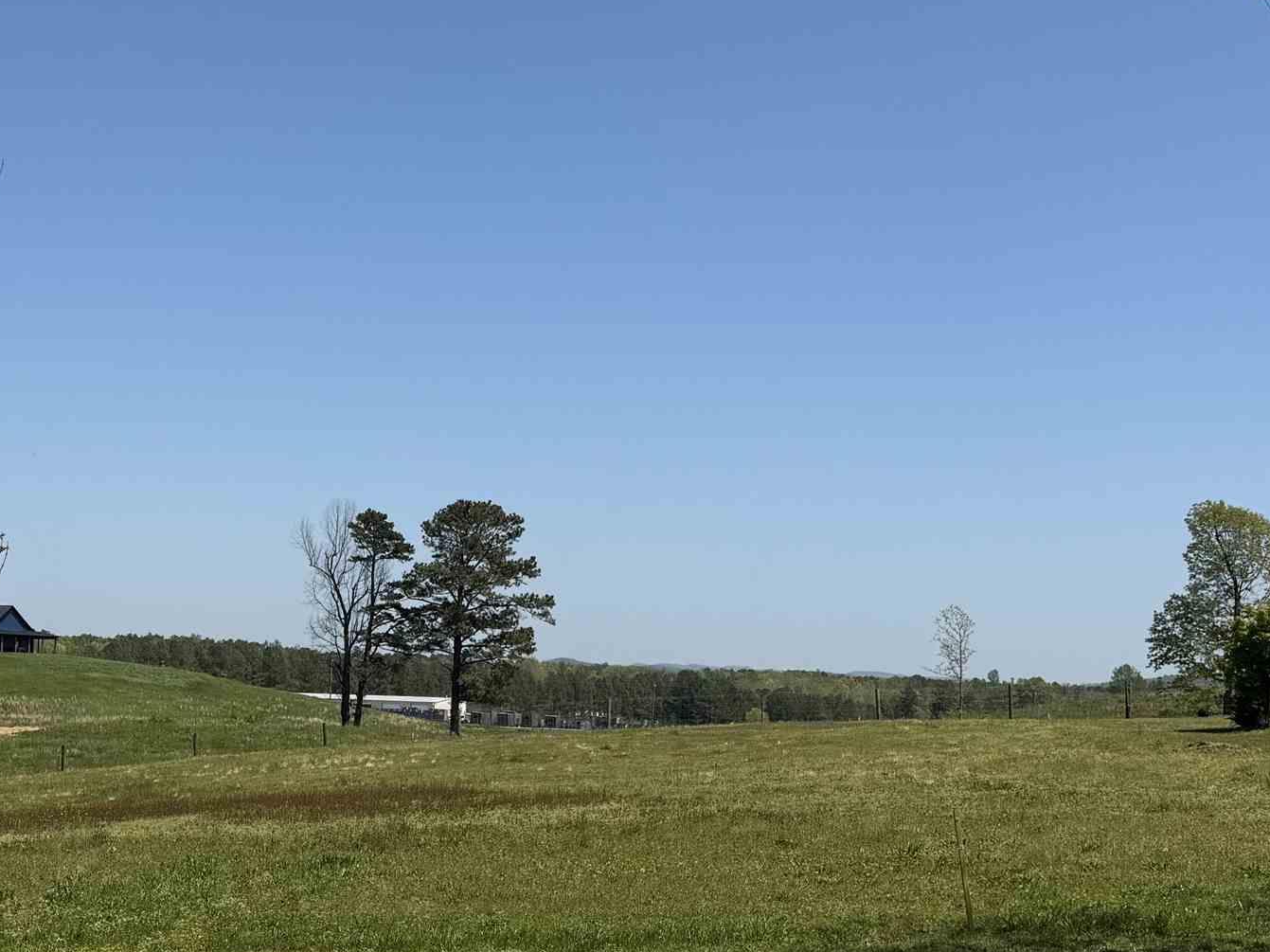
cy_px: 612
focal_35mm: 55
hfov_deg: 34.3
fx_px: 2017
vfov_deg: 26.4
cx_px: 333
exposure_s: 1/6410
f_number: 1.78
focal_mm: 6.76
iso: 80
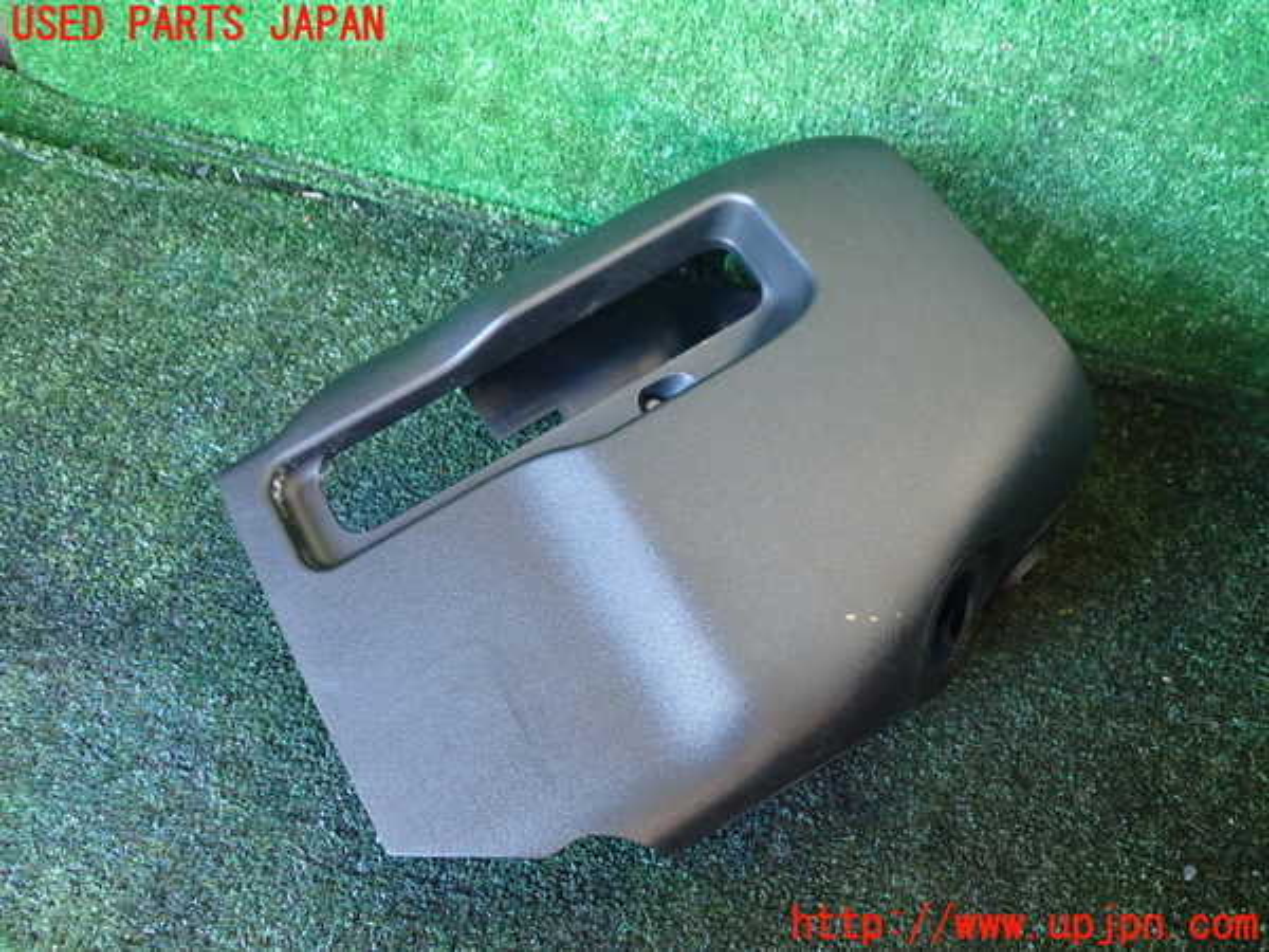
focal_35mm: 30
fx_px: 1100
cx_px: 634
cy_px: 476
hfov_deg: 60.0
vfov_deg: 46.8
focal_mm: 5.4
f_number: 2.3
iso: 640
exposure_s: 1/30
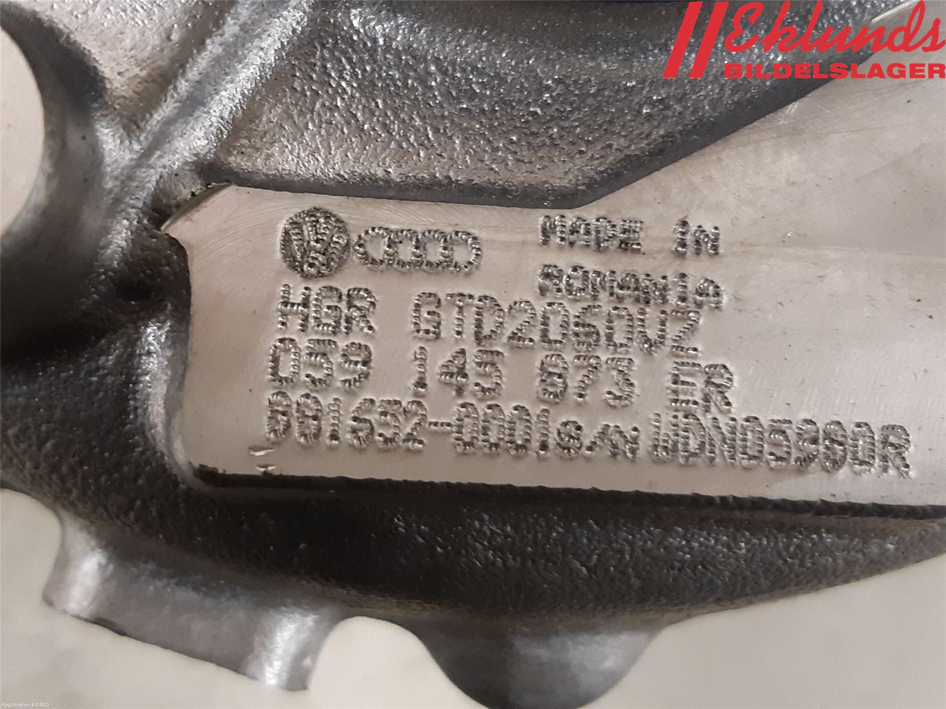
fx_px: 711
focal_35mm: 26
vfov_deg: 53.1
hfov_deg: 67.3
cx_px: 473
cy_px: 354
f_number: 1.7
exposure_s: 1/25
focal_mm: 3.93
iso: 250
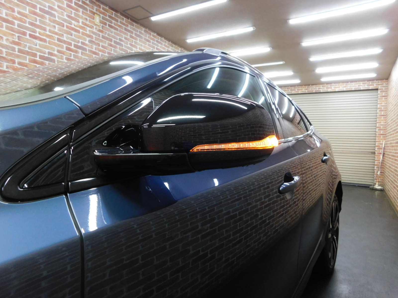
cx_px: 199
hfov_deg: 73.9
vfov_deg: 58.9
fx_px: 264
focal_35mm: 23
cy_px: 149
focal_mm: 4
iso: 320
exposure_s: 1/30
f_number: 3
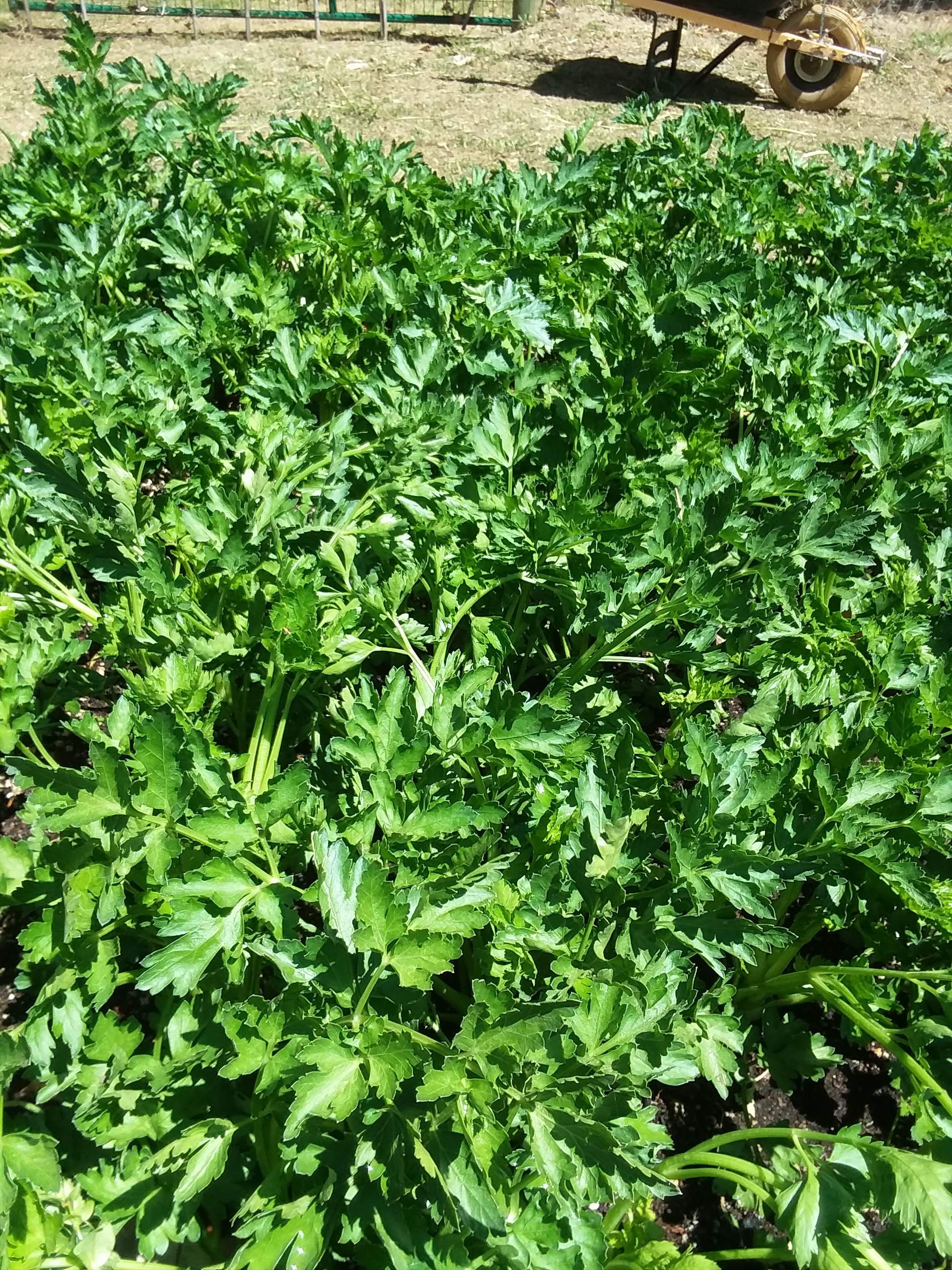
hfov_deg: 48.2
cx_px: 476
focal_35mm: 29
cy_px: 635
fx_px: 1063
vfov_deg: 61.7
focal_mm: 2.47
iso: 40
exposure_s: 1/680
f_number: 1.9
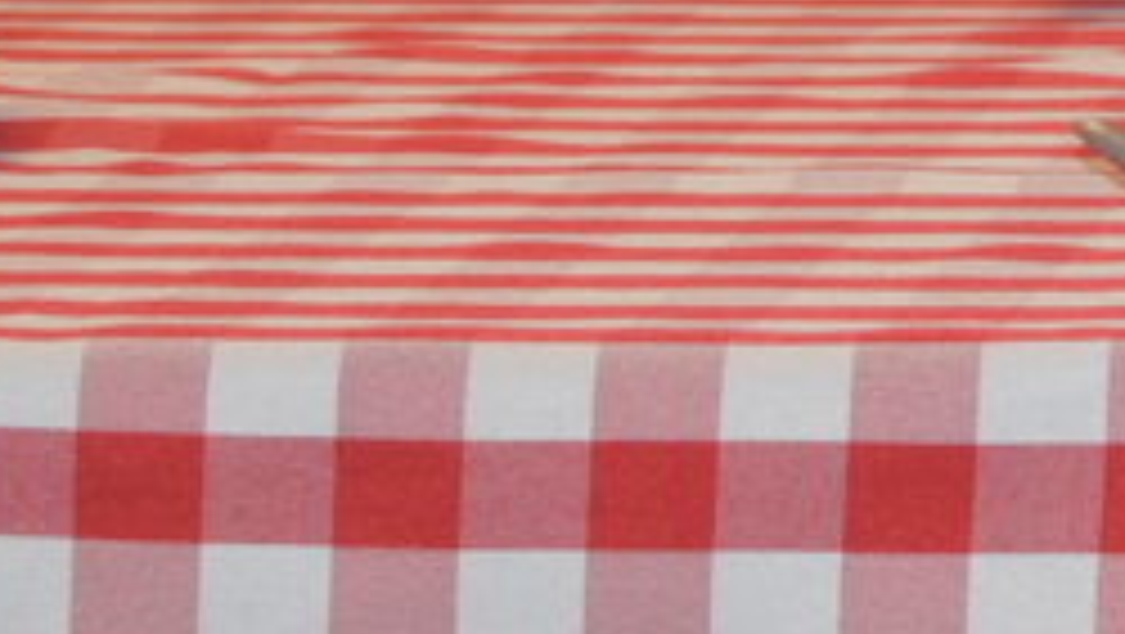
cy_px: -364
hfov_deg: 6.2
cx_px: 1629
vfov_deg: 3.5
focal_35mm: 347
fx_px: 10358
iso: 400
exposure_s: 1/30
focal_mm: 46
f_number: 5
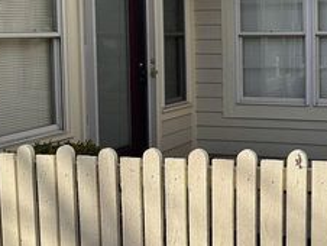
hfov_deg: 32.7
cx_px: 340
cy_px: 62
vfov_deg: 27.2
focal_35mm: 53
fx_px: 501
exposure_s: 1/1812
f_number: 1.78
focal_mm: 6.86
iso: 80
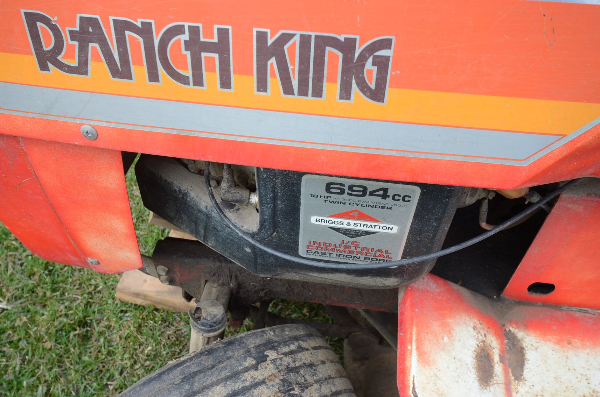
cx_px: 300
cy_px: 198
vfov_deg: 43.4
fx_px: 499
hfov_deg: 62.0
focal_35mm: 30
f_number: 7.1
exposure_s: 1/200
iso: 250
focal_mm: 20
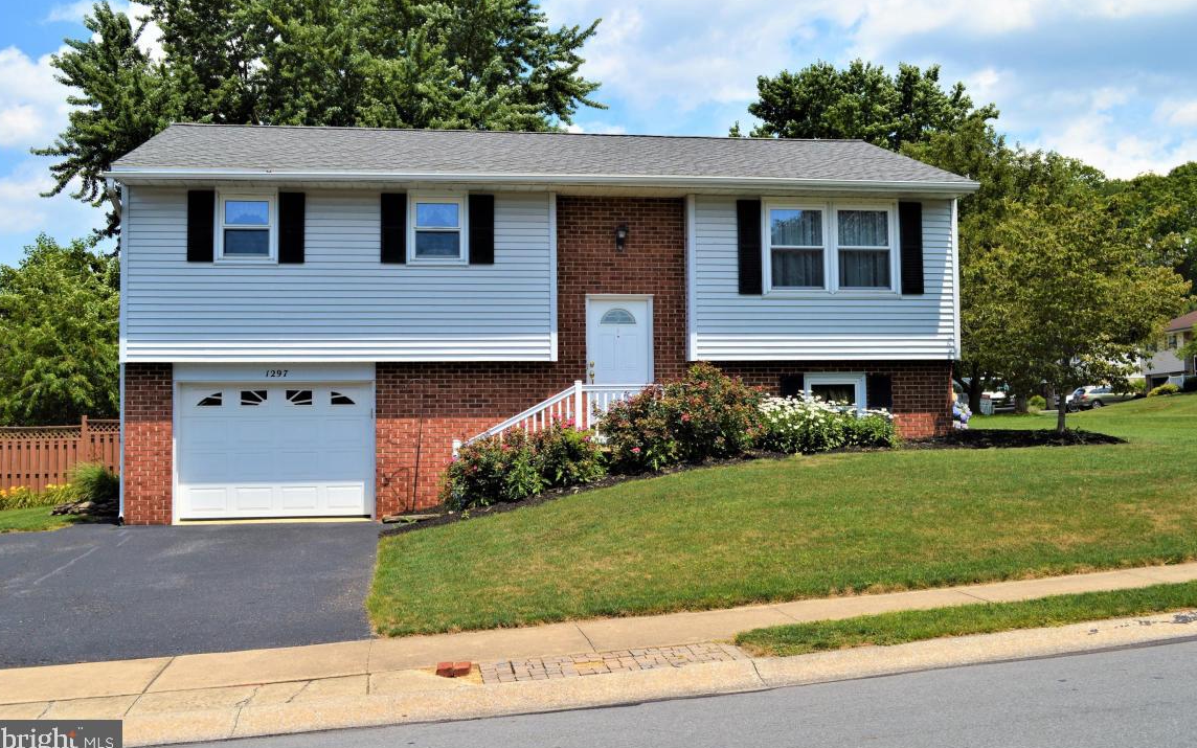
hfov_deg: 52.7
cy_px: 361
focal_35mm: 37
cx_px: 596
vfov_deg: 34.4
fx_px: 1207
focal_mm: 24
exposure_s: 1/400
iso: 100
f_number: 7.1
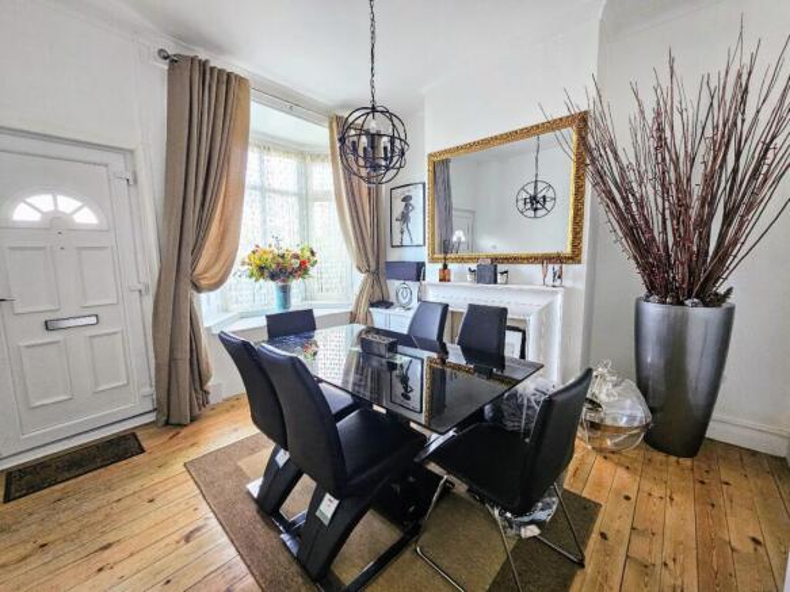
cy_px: 296
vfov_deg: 89.9
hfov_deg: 106.2
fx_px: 297
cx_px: 395
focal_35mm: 13
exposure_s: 1/50
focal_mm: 2.2
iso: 250
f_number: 2.2
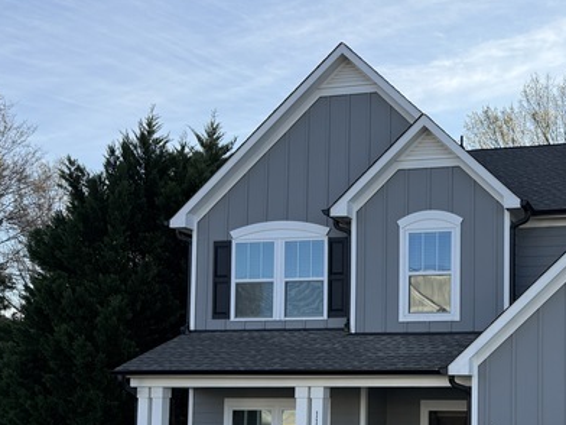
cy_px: 356
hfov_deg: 36.4
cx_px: 514
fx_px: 801
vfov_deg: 28.9
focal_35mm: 49
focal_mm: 6.76
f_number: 1.78
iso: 100
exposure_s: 1/2611
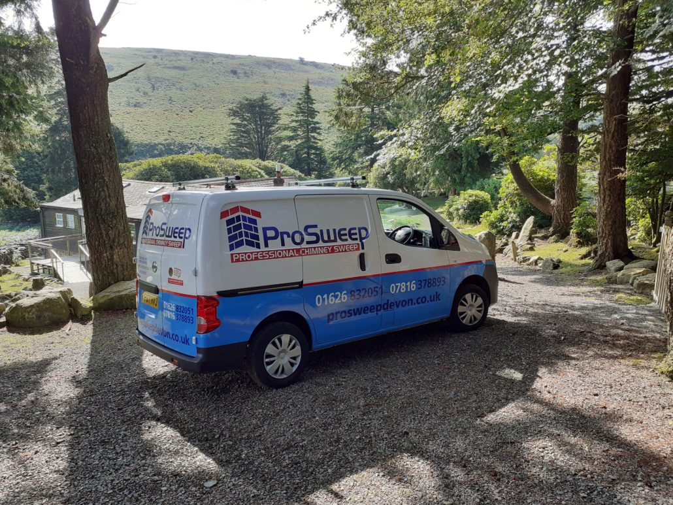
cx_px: 336
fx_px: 525
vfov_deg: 51.4
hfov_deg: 65.3
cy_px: 252
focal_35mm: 27
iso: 40
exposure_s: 1/370
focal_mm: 3.6
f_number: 1.9
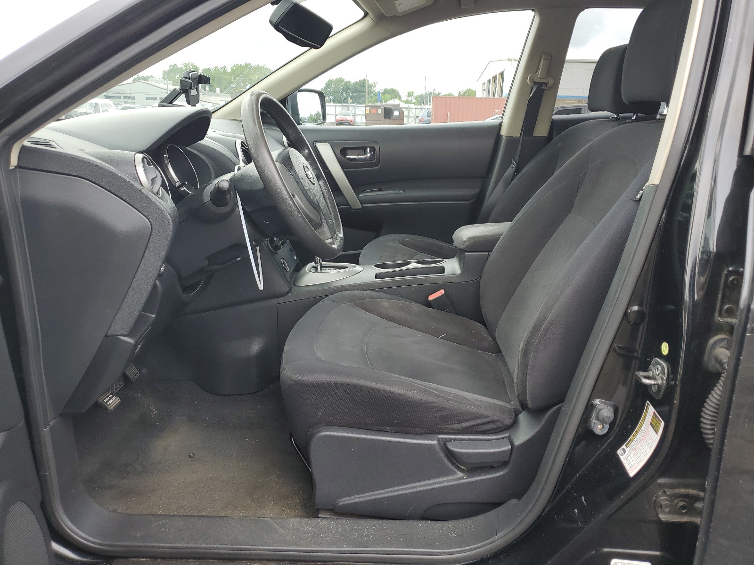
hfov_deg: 67.3
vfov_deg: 53.1
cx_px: 377
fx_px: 566
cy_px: 282
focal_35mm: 26
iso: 50
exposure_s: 1/333
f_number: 1.5
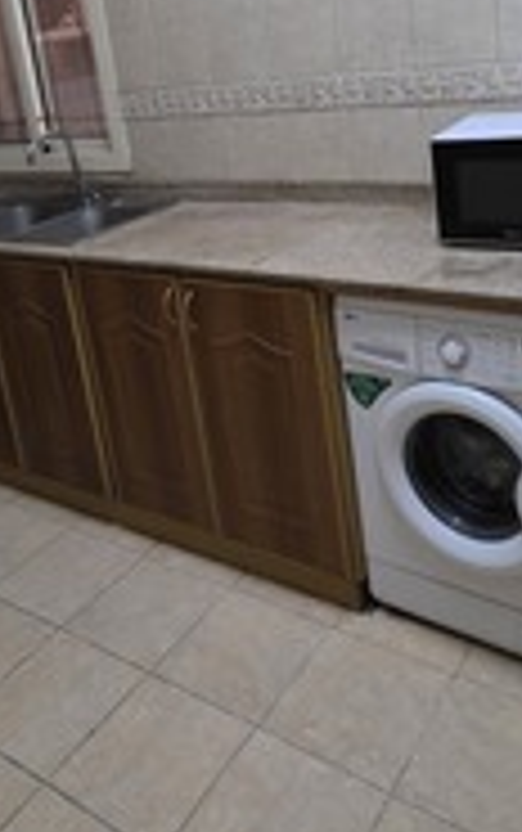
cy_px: 196
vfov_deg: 53.7
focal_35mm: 34
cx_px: 259
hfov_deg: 37.4
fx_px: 772
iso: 800
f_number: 1.9
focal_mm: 2.2
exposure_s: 1/25
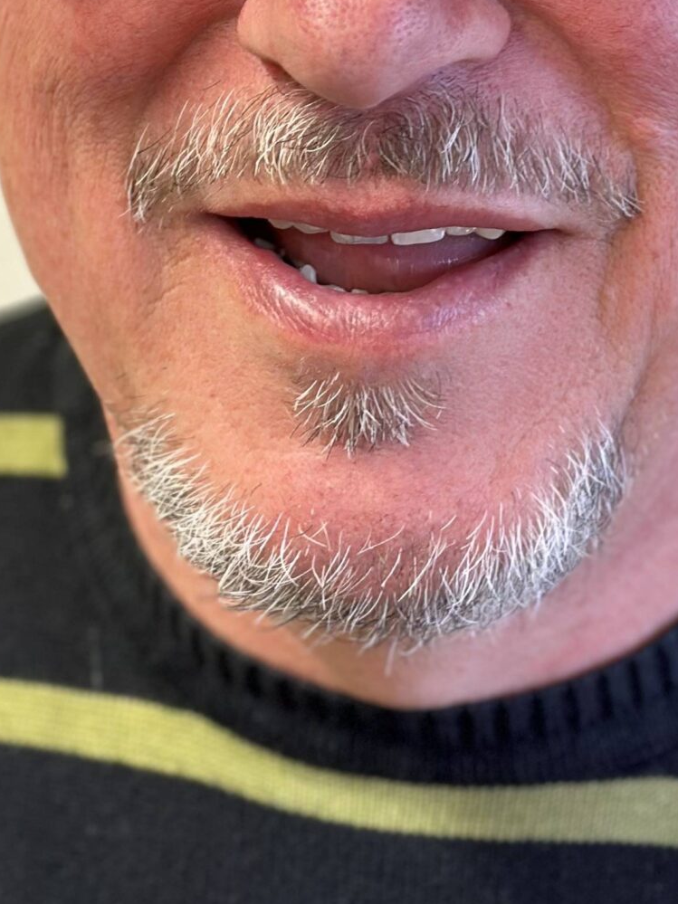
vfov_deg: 15.9
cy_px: 126
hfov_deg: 12.0
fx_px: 3213
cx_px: 350
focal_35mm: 123
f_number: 1.78
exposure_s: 1/50
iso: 125
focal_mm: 6.86
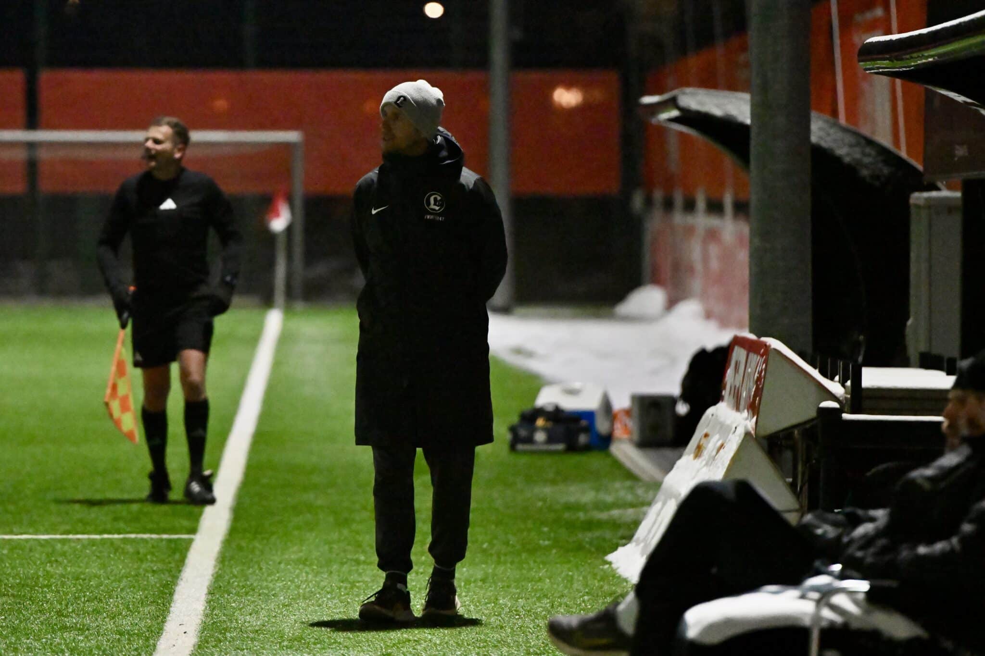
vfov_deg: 6.9
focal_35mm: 200
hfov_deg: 10.3
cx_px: 492
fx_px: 5471
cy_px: 328
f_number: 3.2
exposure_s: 1/1250
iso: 10000
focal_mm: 200
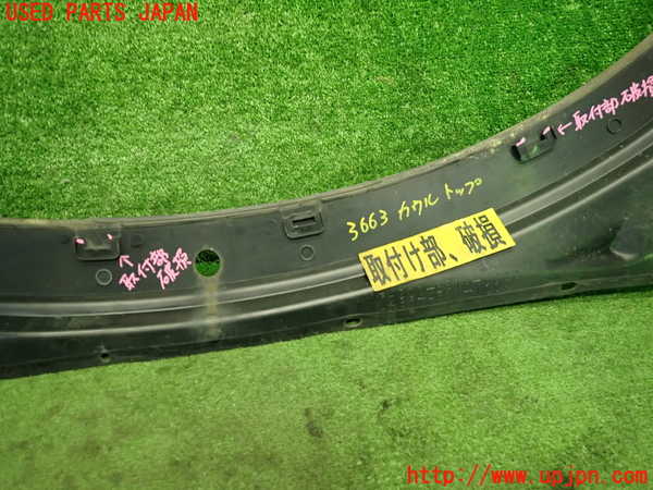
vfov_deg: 54.9
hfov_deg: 69.4
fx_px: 472
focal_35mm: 25
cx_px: 326
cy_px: 245
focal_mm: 4.5
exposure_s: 1/30
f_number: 2
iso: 200
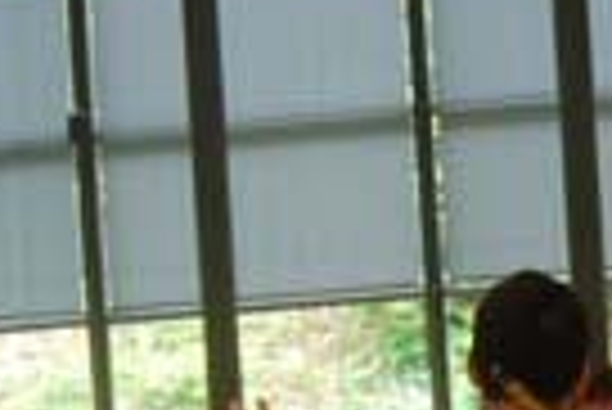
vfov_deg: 8.8
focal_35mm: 146
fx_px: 2485
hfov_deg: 13.7
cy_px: 847
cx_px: 702
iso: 200
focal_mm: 22
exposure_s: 1/40
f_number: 3.8
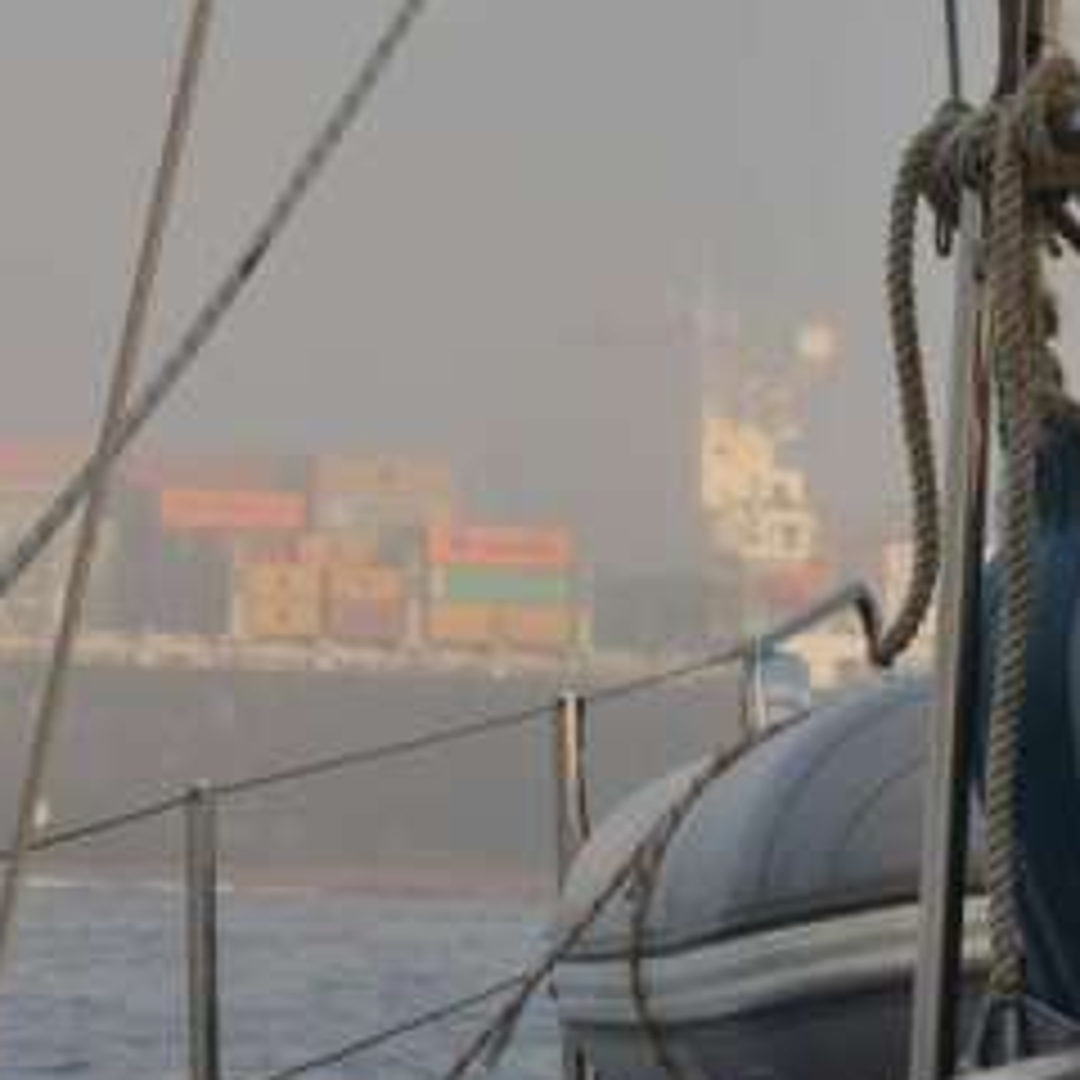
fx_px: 6989
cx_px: -198
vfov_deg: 8.8
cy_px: 540
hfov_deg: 8.7
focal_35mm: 198
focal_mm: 70
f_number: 13
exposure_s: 1/320
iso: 1600
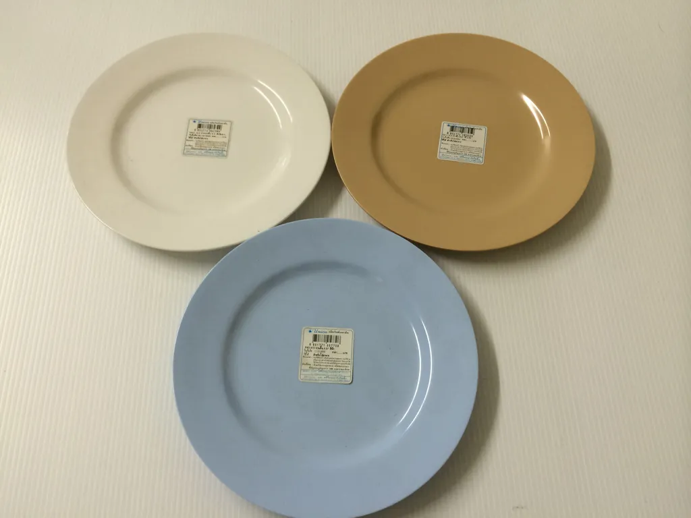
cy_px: 259
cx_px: 346
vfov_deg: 46.8
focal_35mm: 30
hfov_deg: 60.0
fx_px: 599
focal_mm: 4.12
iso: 100
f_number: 2.2
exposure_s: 1/33
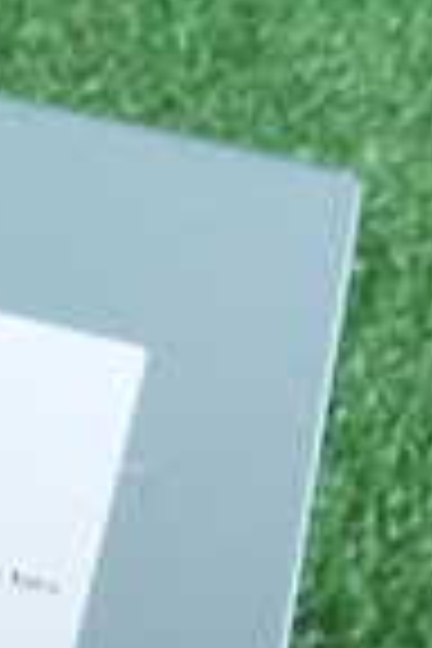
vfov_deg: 18.3
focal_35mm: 108
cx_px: -522
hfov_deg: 11.1
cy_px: 706
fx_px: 1944
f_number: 2
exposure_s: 1/60
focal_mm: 4.5
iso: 125
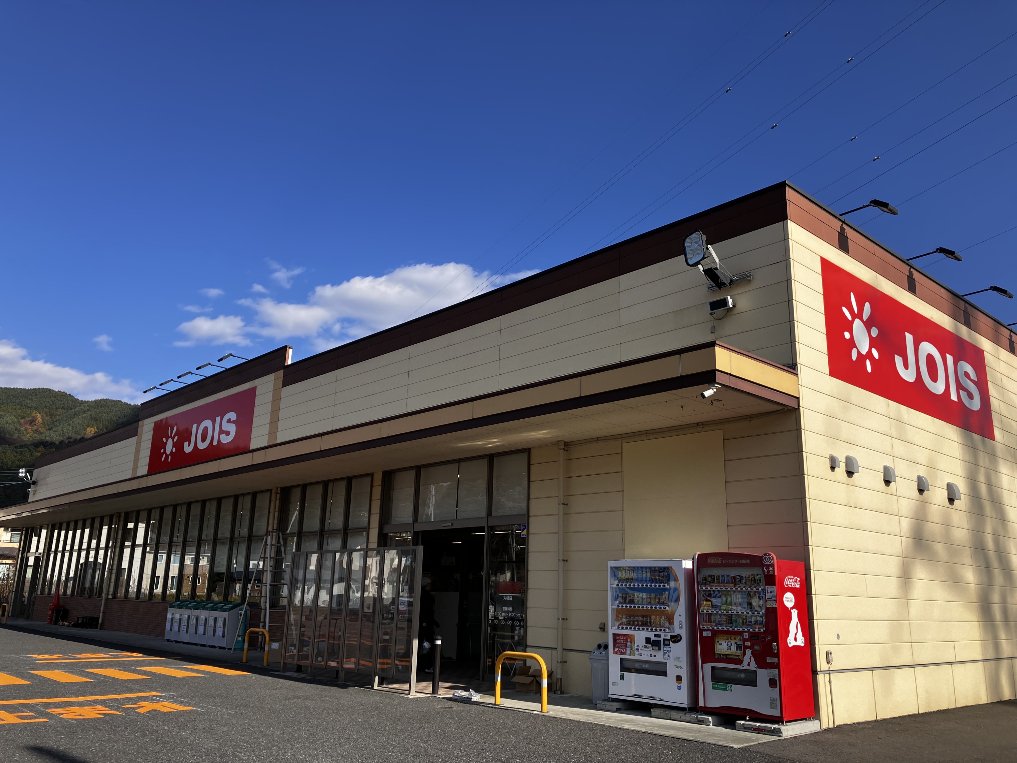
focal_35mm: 28
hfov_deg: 63.4
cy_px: 382
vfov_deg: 49.7
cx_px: 508
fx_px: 823
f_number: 1.8
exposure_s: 1/1799
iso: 32
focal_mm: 3.99
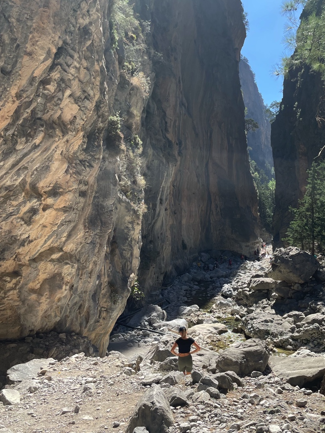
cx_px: 209
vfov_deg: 53.9
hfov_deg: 41.4
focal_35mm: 34
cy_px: 202
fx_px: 426
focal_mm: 4.2
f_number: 1.6
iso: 32
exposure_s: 1/1949
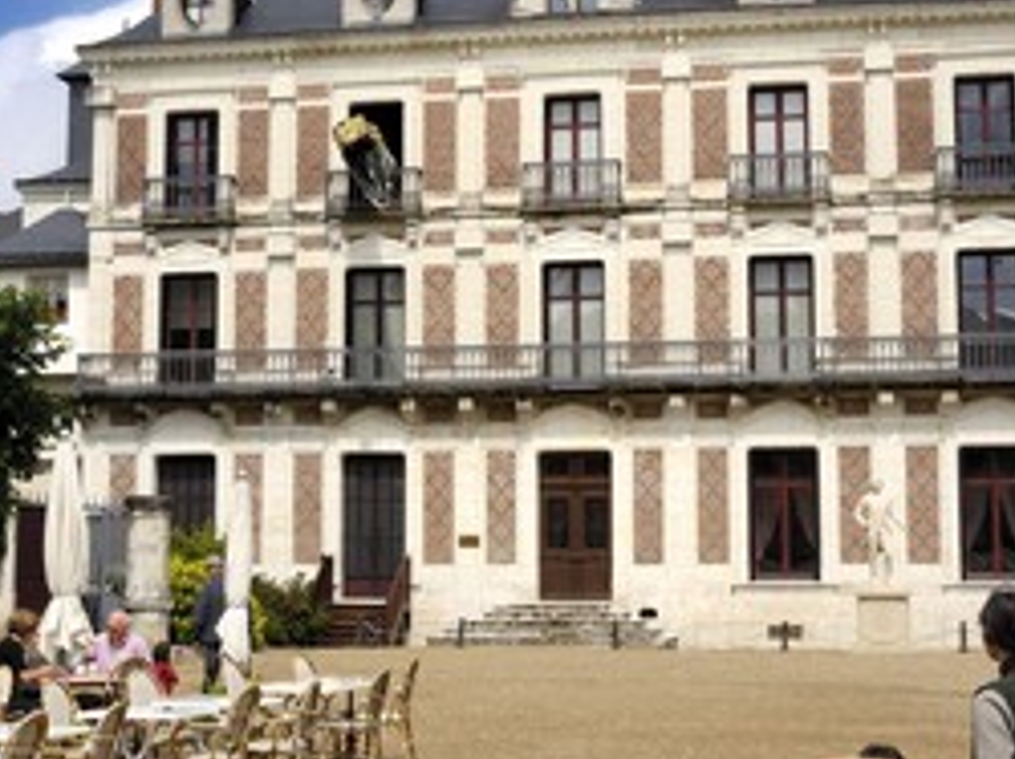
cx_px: 473
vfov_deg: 21.5
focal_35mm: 68
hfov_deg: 28.6
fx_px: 1992
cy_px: 272
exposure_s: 1/160
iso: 100
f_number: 12
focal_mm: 28
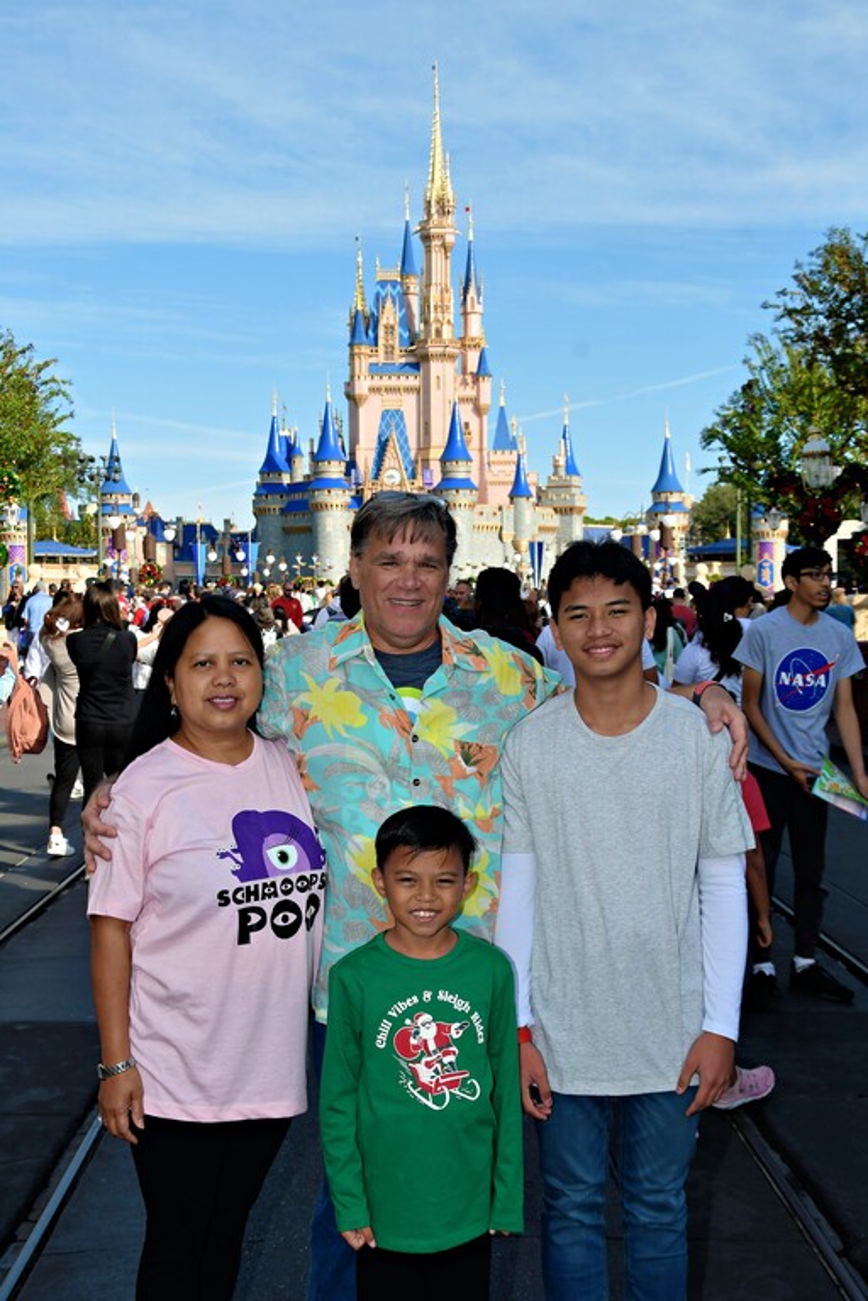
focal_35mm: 52
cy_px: 650
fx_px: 1881
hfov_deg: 26.0
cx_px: 434
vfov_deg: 38.2
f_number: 9
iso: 100
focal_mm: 35
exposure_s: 1/250
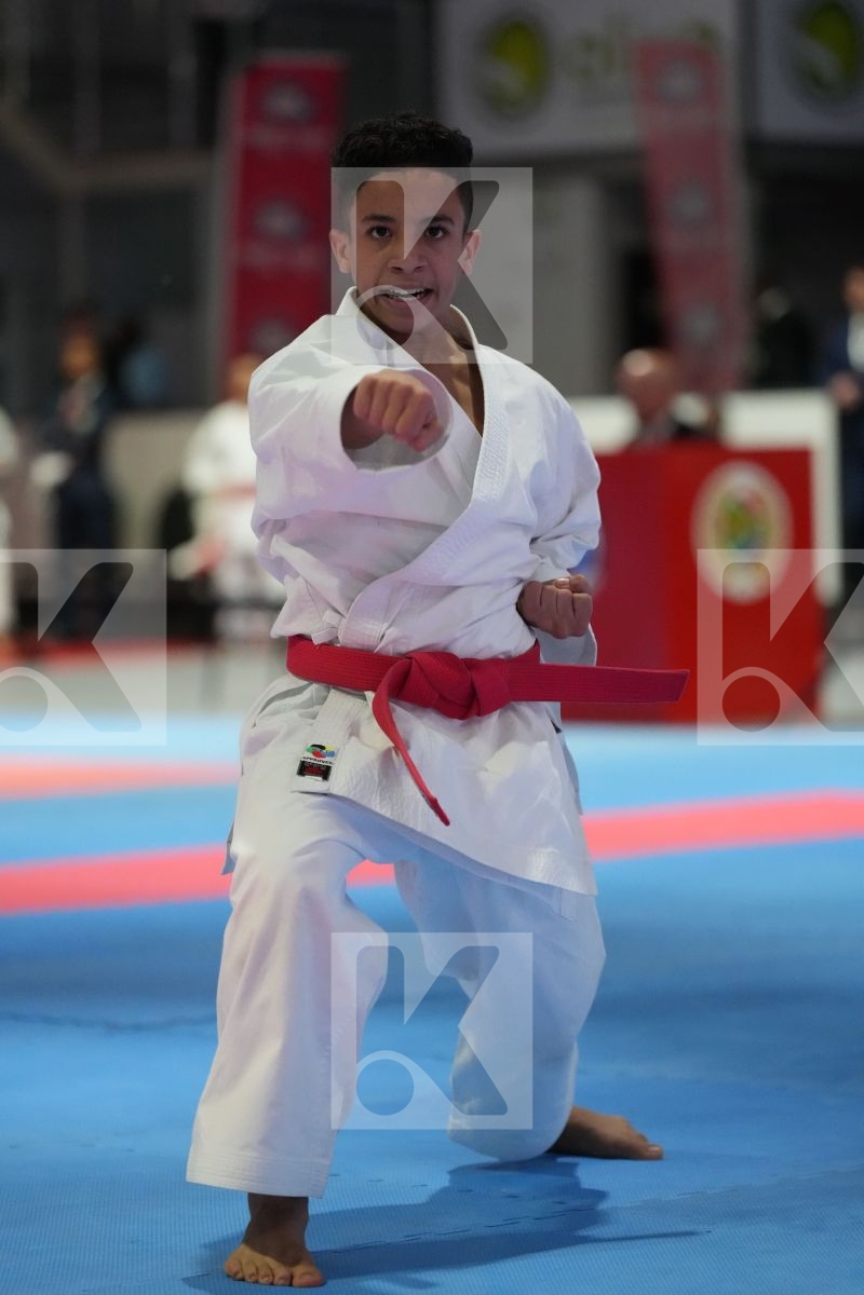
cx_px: 432
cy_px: 648
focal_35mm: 136
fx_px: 4896
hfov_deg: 10.1
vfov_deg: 15.1
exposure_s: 1/500
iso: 6400
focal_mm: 136
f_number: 2.8
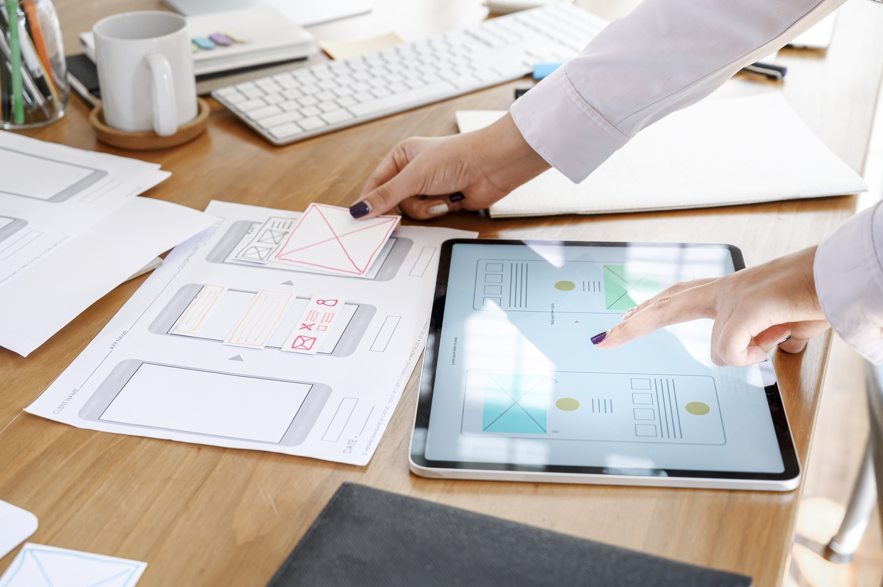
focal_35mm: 52
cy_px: 294
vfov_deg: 26.0
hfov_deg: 38.2
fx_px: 1275
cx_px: 442
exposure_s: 1/125
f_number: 5
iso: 500
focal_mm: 52
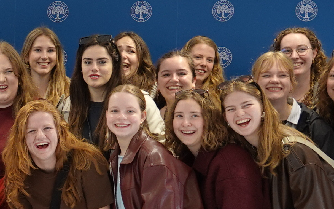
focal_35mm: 138
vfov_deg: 9.4
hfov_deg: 13.8
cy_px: 202
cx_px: -234
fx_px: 1256
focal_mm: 11.03
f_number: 2.8
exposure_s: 1/30
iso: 200
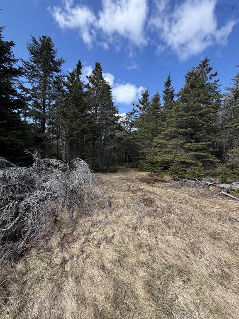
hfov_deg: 85.7
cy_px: 160
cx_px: 120
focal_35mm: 14
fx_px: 129
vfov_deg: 102.1
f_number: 2.2
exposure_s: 1/502
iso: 40
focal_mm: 2.22
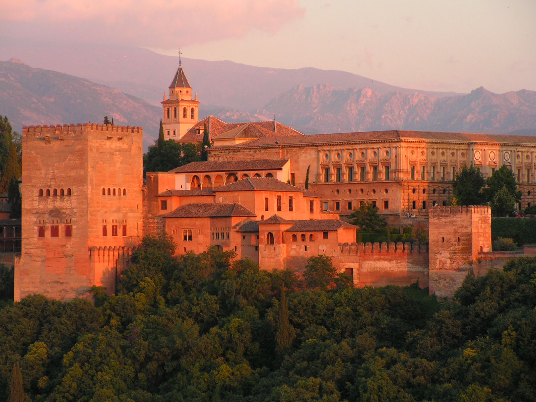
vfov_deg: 10.3
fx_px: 2230
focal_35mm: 144
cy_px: 201
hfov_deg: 13.7
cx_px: 268
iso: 125
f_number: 3.4
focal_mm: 24
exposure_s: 1/200
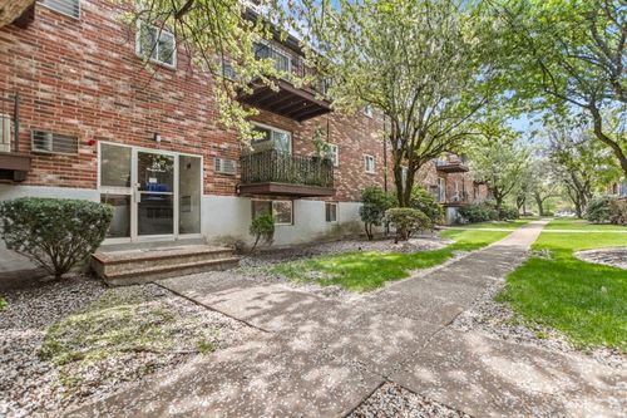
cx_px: 314
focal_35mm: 15
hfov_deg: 100.4
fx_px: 261
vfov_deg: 77.3
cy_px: 209
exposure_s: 1/800
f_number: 4
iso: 400
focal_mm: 10
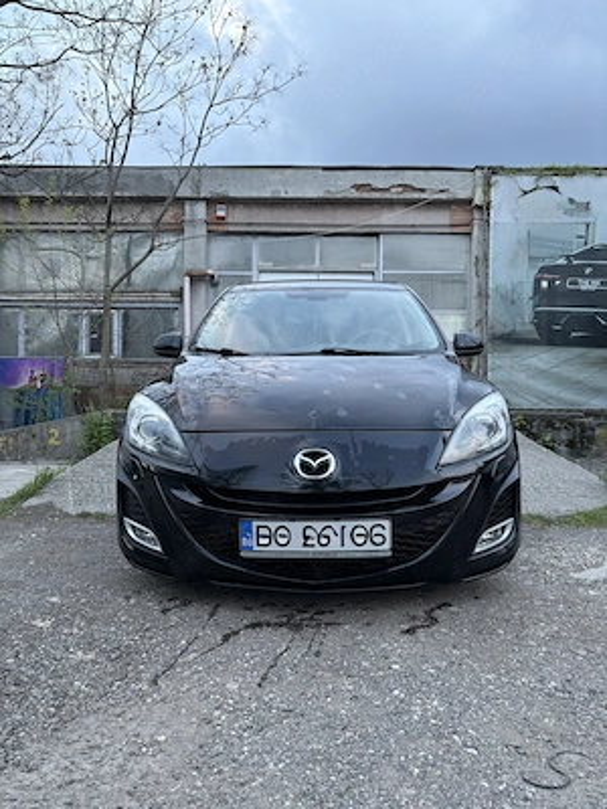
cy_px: 404
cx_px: 304
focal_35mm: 26
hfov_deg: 53.1
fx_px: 608
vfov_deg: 67.3
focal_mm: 5.96
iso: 125
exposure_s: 1/93
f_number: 1.6
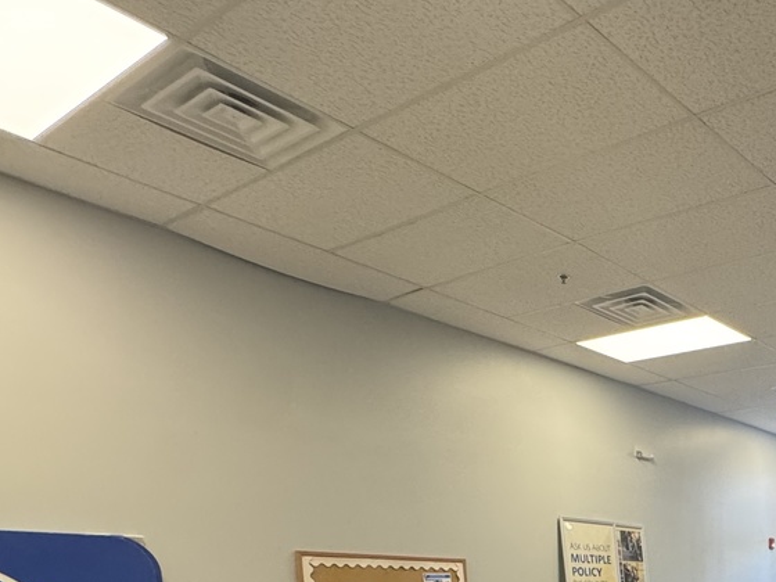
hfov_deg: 44.3
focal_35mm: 36
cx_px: 765
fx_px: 807
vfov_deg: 33.1
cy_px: 682
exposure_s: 1/120
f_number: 2.2
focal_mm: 2.22
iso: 250
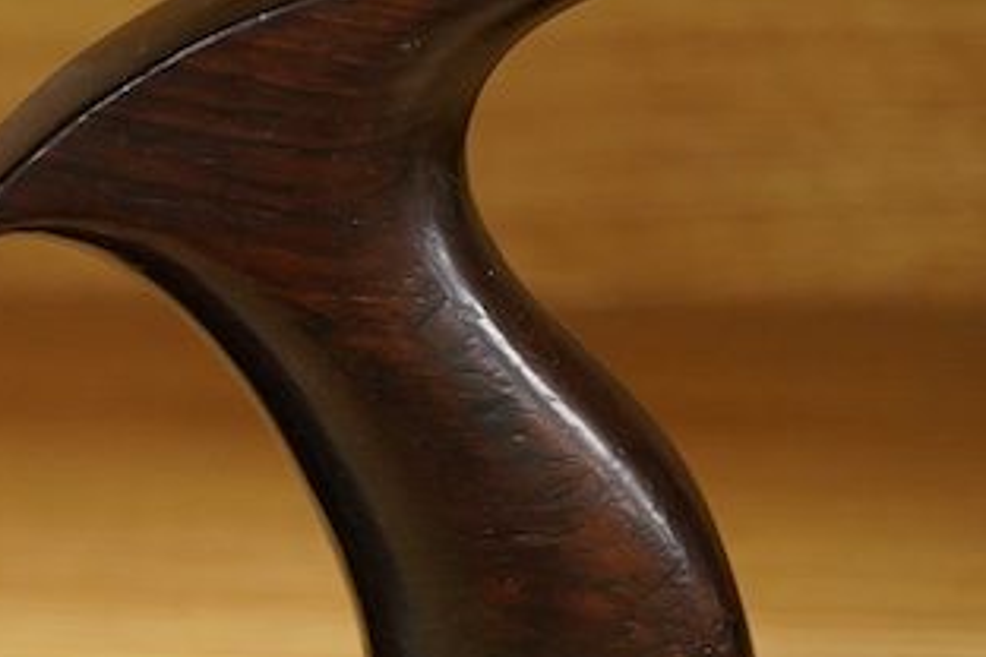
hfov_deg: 15.5
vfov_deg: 10.5
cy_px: 591
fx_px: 3560
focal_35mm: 130
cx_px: -16
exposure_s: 1/125
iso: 1250
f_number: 3.5
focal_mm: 30
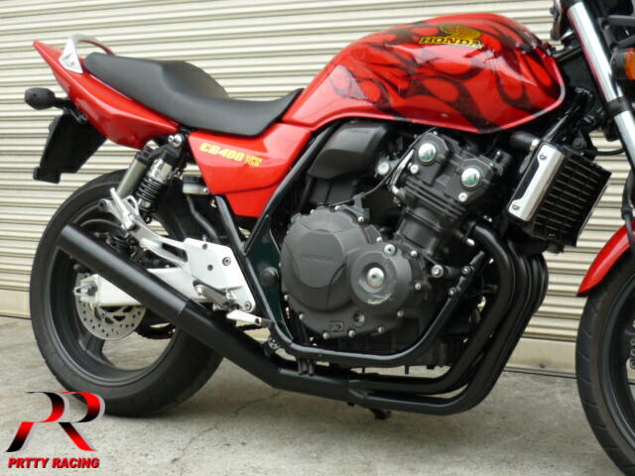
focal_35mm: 53
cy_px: 238
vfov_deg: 27.5
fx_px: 972
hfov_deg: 36.2
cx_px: 318
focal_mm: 5.5
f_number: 2.8
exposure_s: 1/320
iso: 100
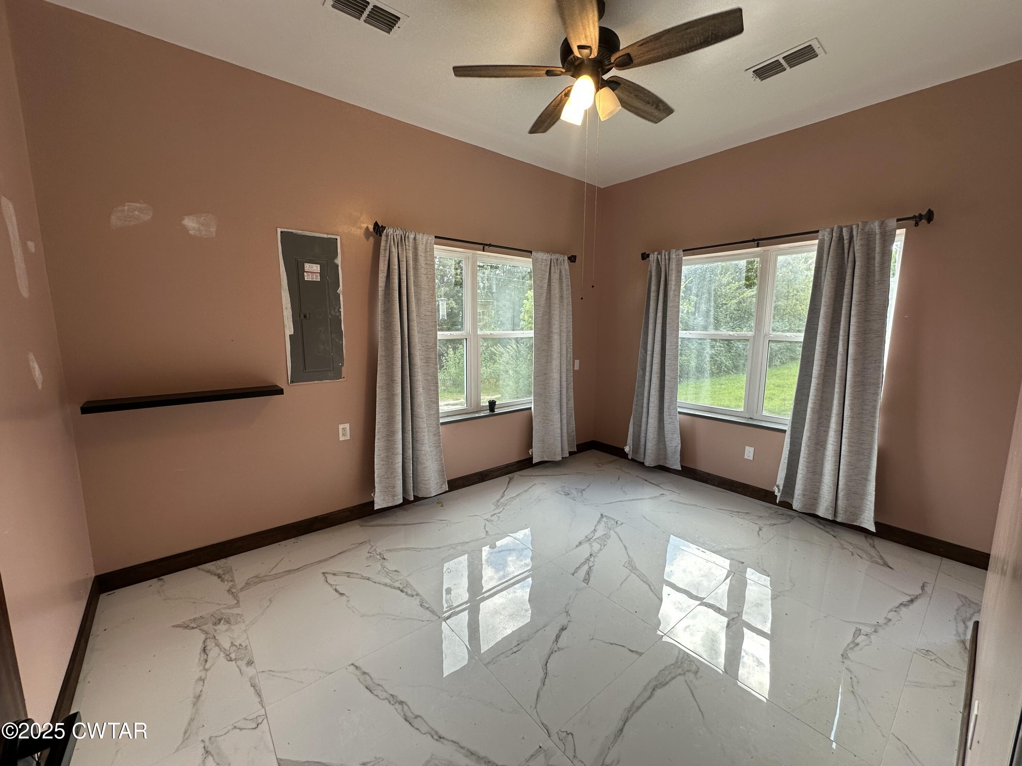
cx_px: 511
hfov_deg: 102.1
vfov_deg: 85.7
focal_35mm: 14
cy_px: 383
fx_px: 413
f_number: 2.2
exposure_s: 1/120
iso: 80
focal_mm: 2.22
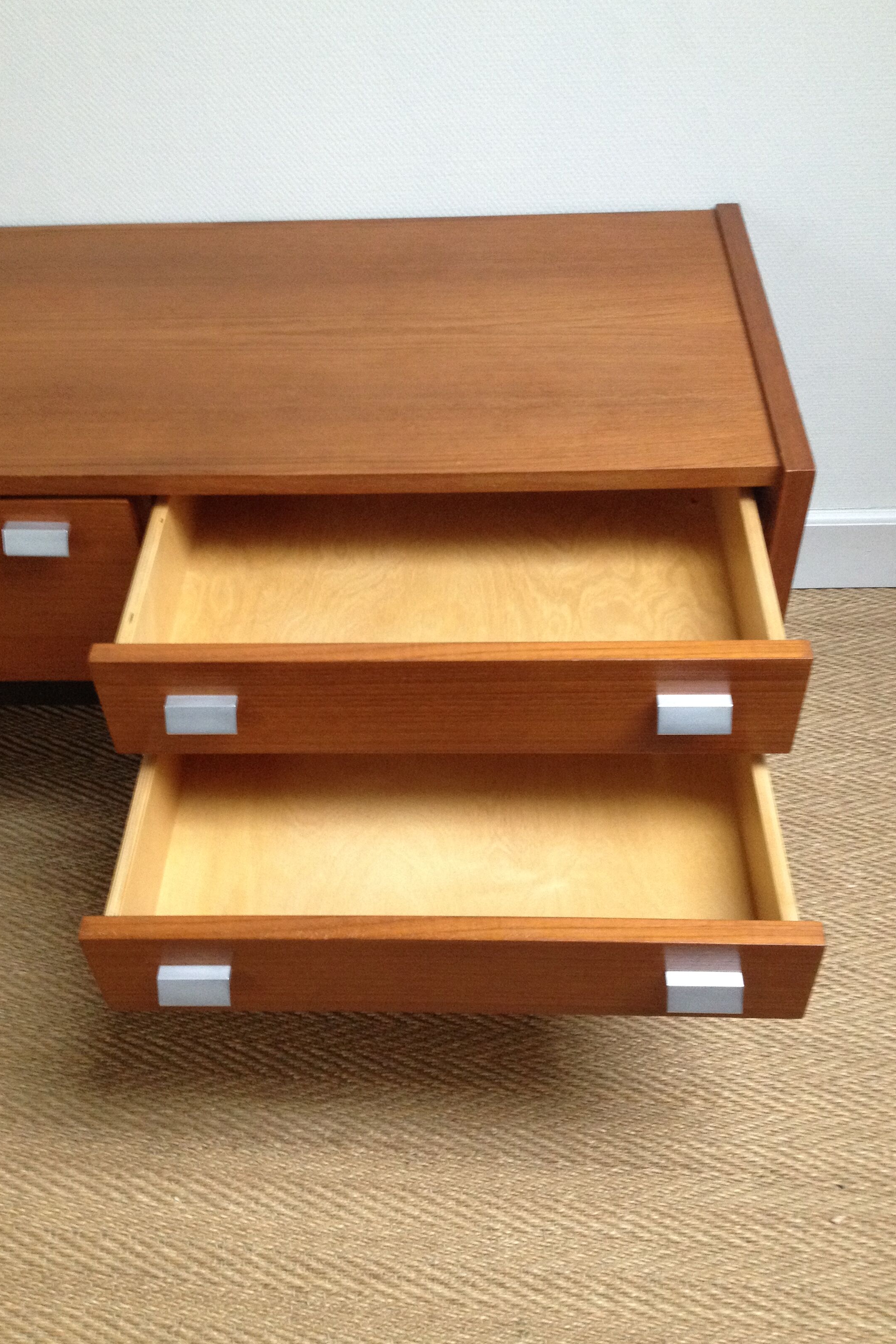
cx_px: 423
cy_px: 668
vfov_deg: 51.9
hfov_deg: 35.9
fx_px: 1381
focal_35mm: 37
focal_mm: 4.28
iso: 200
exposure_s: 1/20
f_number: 2.4
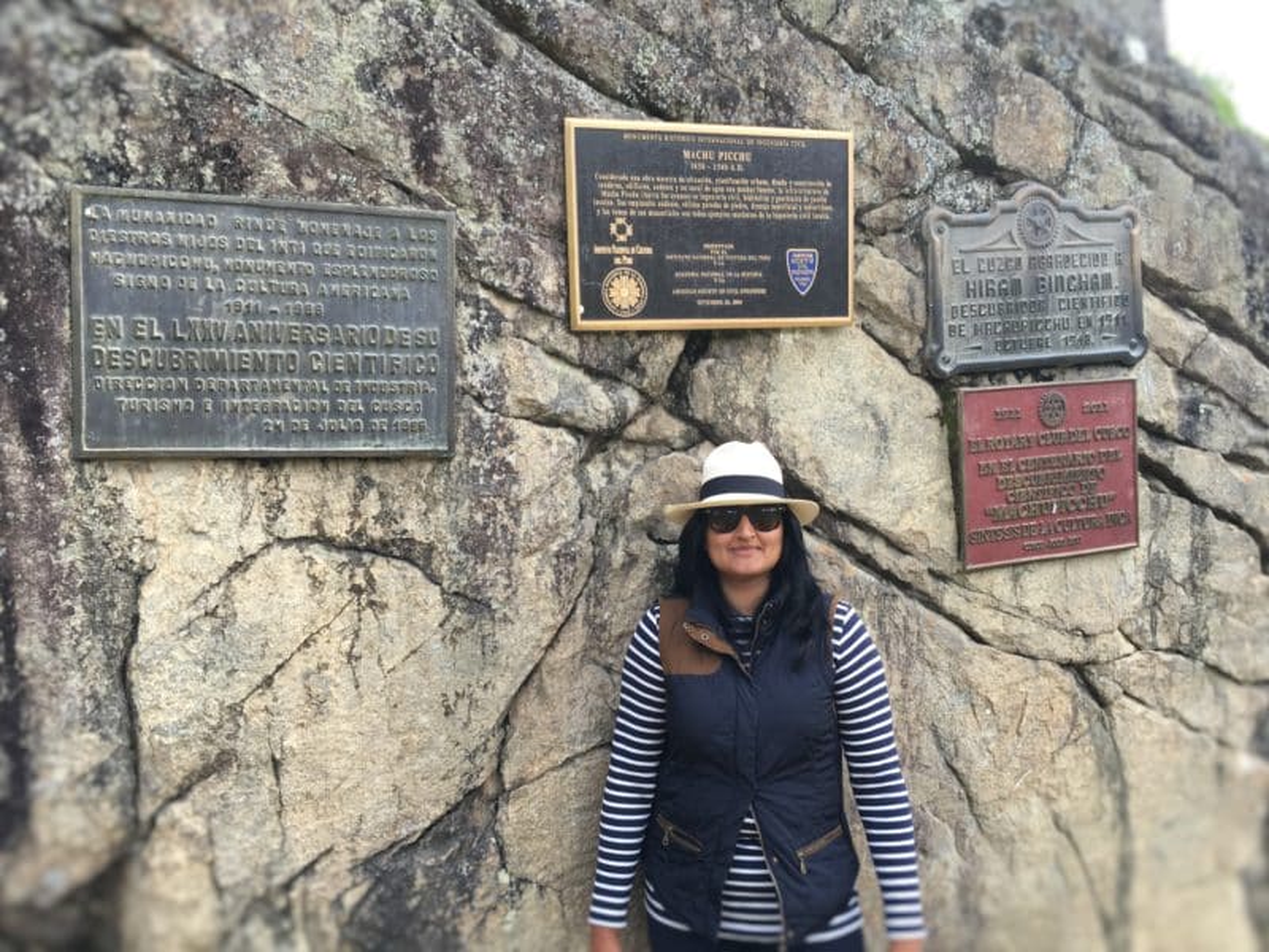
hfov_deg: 61.7
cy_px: 476
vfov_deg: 48.2
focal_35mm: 29
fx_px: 1063
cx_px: 634
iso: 25
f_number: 2.2
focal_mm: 4.15
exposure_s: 1/208
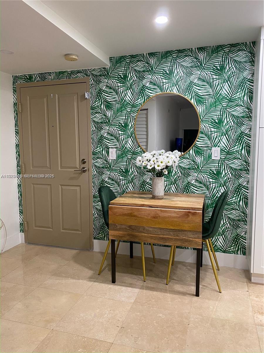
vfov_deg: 67.3
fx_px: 264
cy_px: 176
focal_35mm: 26
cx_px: 132
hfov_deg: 53.1
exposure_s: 1/60
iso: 160
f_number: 1.8
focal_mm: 4.25
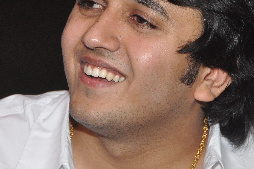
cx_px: 152
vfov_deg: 3.5
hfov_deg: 5.3
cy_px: 53
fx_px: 2734
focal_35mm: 388
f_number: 5.6
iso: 2000
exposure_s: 1/125
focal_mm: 130
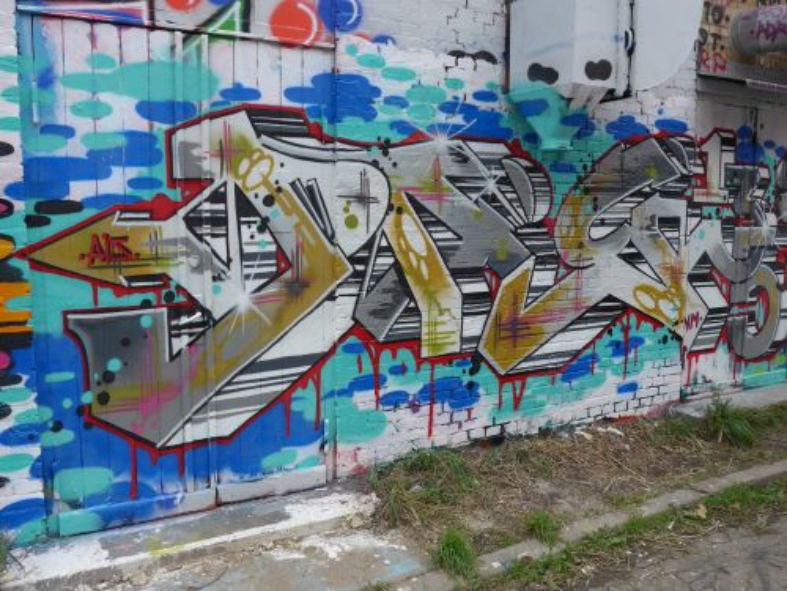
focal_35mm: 29
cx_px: 394
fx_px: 659
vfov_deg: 48.2
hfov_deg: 61.7
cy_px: 296
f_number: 2.8
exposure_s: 1/250
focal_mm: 6
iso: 80
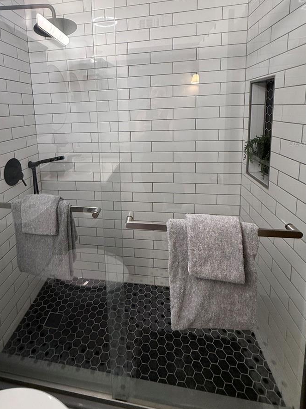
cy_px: 143
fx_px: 224
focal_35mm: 19
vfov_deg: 82.3
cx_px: 114
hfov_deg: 67.6
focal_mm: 2.22
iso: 320
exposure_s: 1/120
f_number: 2.2
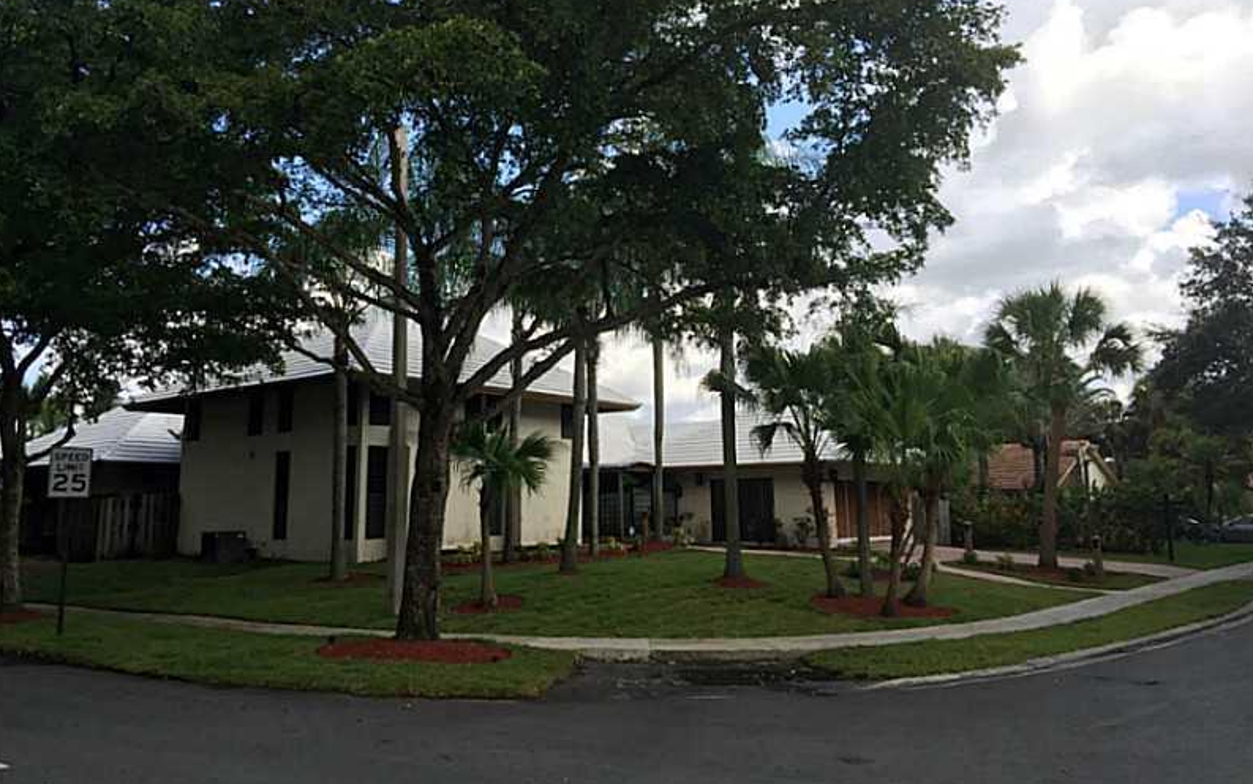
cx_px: 623
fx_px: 1059
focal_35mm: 31
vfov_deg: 40.5
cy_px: 329
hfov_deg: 61.2
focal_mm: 4.15
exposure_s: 1/719
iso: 32
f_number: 2.2
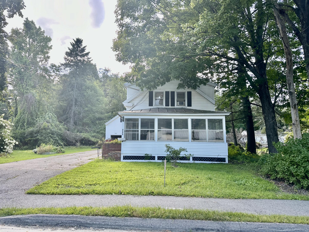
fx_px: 214
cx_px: 154
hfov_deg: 71.6
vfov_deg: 56.8
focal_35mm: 24
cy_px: 116
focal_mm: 6.86
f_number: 1.78
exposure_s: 1/376
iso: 80
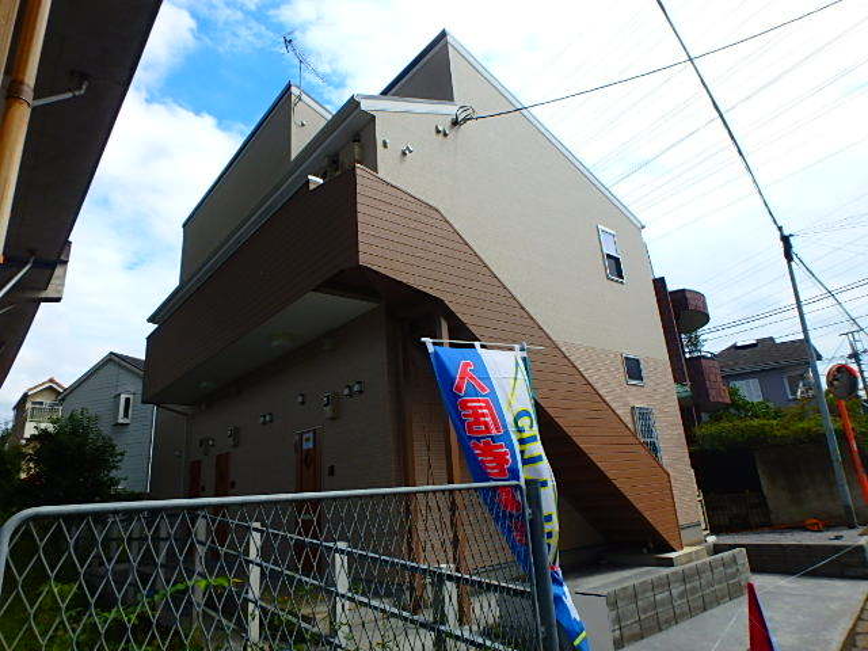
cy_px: 326
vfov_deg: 63.4
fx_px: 527
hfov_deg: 79.0
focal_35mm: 21
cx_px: 434
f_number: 3.5
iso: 125
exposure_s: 1/1000
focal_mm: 3.7
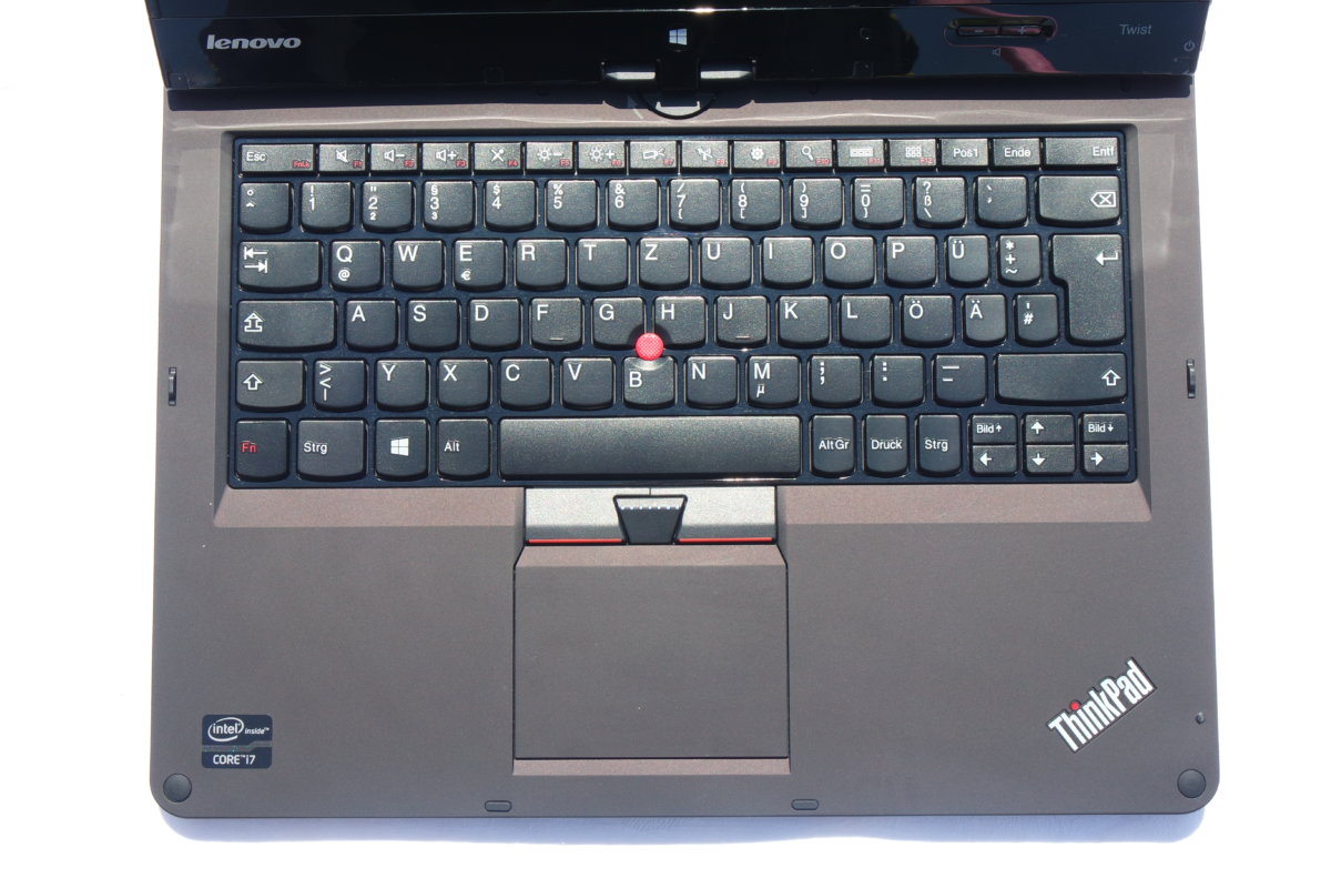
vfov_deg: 29.9
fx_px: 1664
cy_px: 444
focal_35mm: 45
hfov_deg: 43.6
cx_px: 666
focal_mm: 17
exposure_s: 1/200
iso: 160
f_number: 7.1
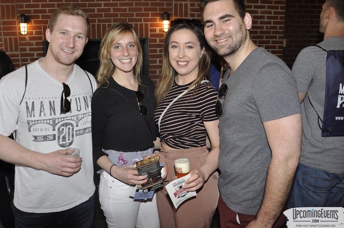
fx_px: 296
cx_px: 152
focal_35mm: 31
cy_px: 97
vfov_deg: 42.1
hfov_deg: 60.2
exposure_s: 1/60
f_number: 5
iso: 400
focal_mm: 18
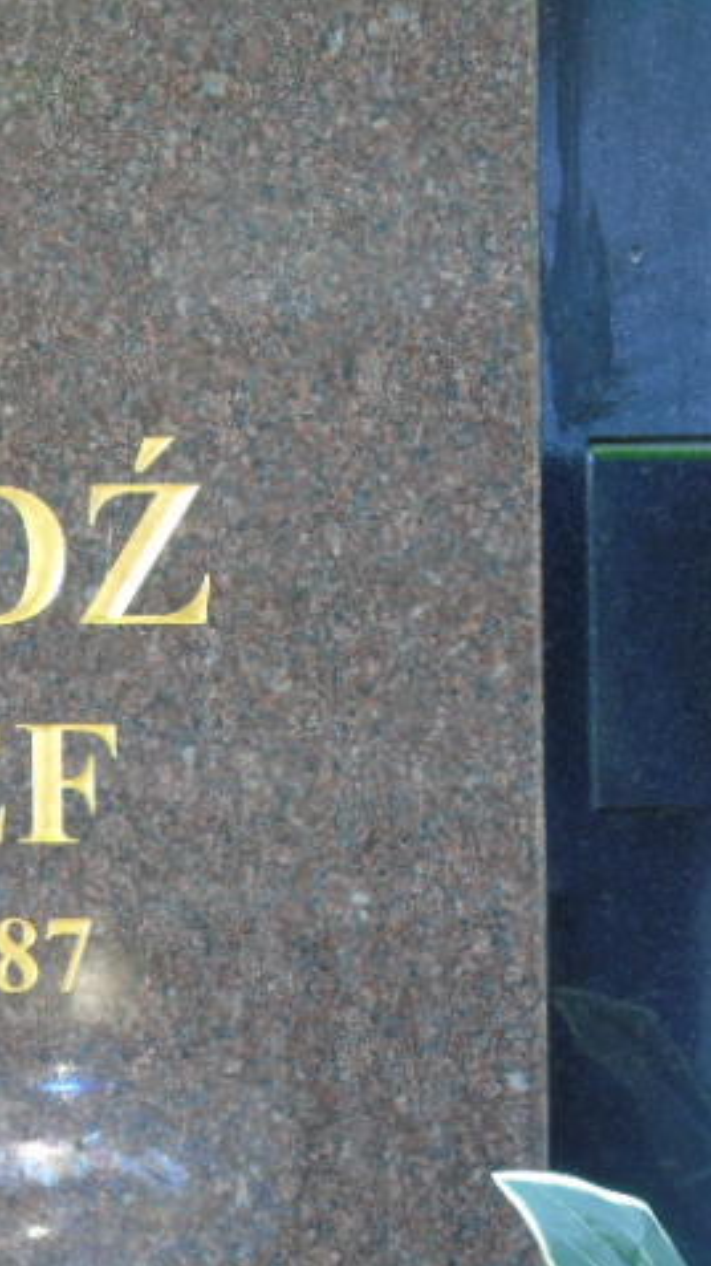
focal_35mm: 310
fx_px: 10399
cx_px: -48
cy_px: 634
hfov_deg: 3.9
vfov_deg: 7.0
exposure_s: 1/80
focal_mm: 38
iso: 400
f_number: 4.7
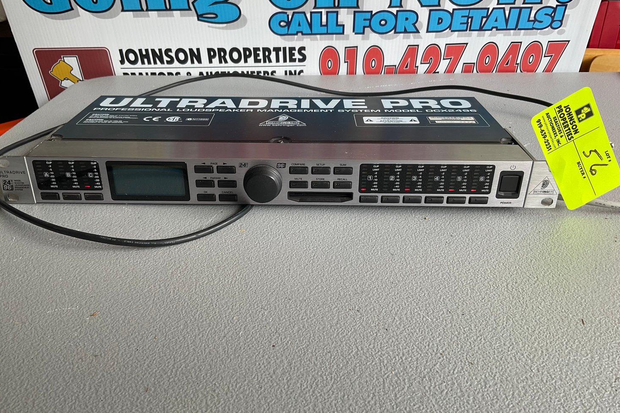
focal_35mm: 31
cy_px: 197
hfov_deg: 60.3
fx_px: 534
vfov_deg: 42.3
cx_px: 306
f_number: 1.8
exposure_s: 1/120
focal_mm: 3
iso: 20
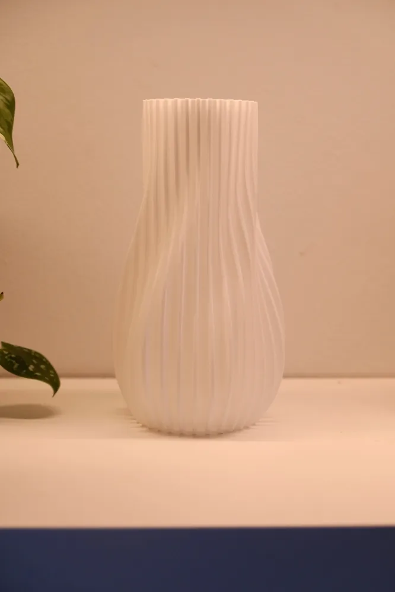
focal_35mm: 59
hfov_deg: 23.0
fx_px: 972
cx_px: 198
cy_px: 296
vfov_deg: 33.9
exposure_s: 1/640
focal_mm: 39
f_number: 3.6
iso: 1600
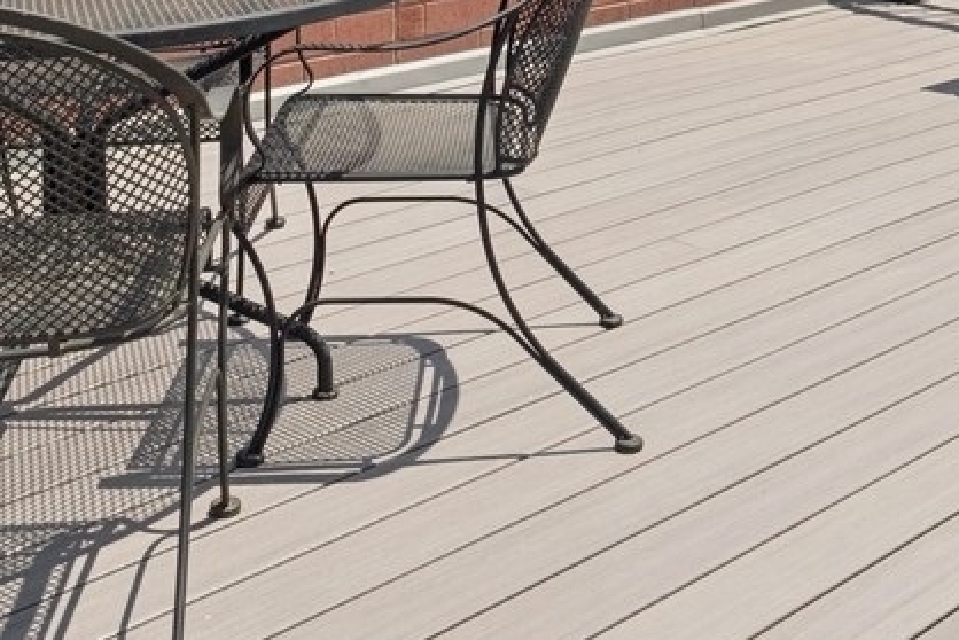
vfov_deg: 18.7
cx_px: 697
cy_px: -294
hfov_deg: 30.5
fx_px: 1732
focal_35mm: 65
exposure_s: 1/1250
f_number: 8
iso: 320
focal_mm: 17
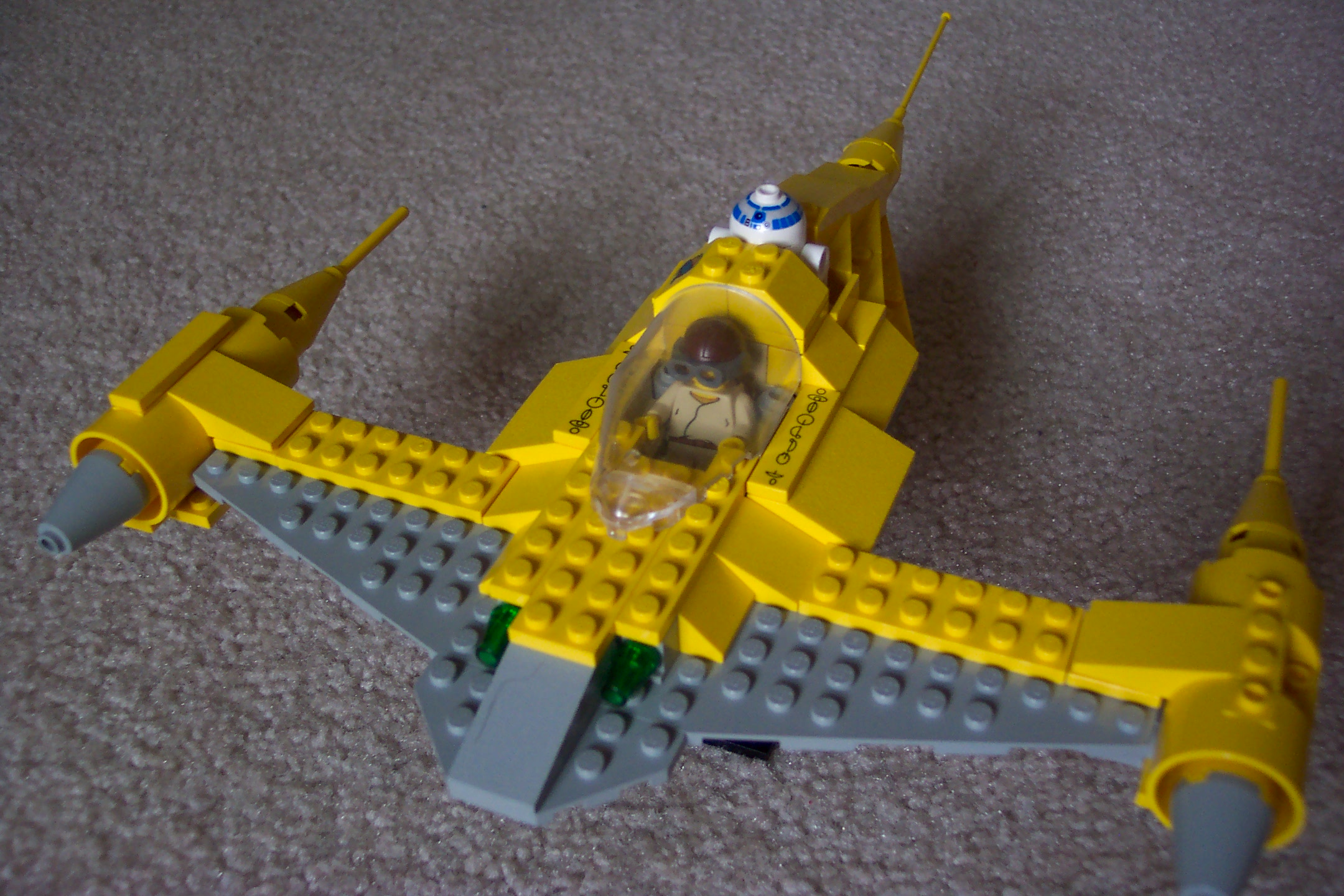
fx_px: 1419
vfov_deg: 35.1
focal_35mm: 38
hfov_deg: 50.7
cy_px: 448
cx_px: 672
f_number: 2.8
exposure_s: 1/30
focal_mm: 8
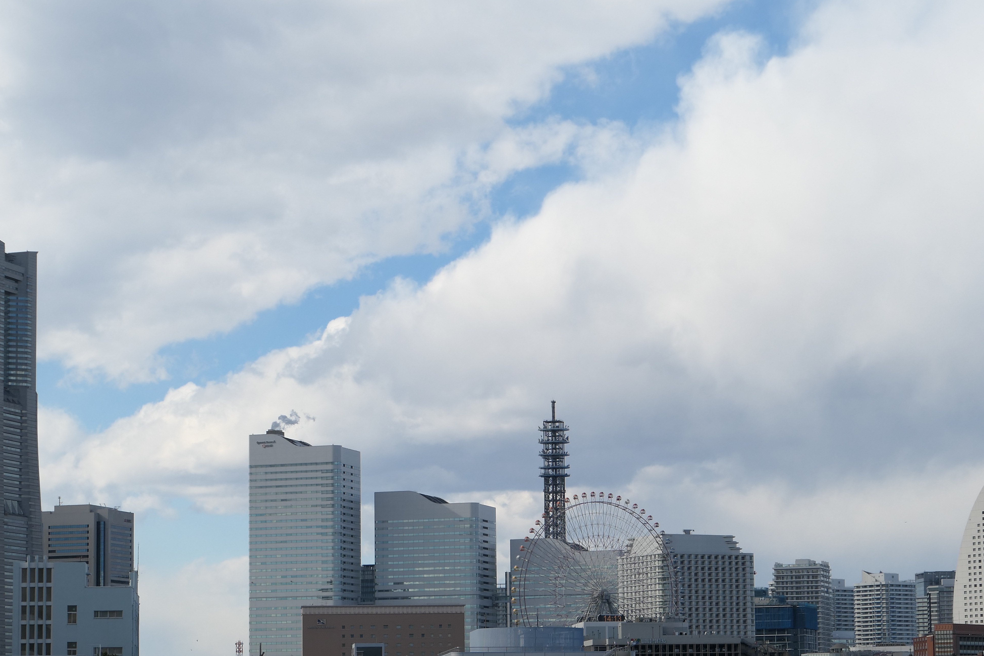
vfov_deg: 13.4
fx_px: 2788
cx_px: 532
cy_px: 389
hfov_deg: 20.0
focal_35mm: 102
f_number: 5.6
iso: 125
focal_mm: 26.4
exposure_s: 1/640
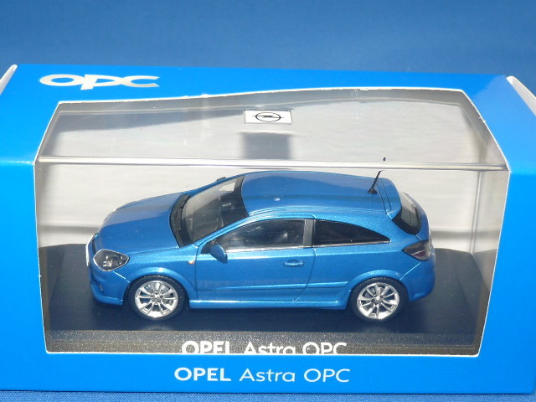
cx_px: 268
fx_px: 898
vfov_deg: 25.2
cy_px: 201
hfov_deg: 33.2
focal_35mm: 58
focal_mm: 6
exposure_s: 1/30
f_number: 3
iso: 100
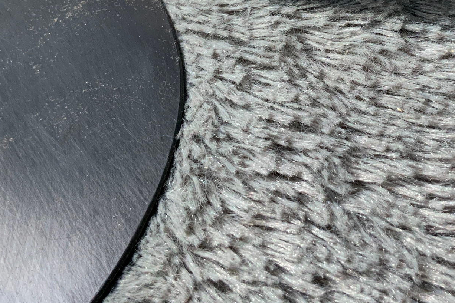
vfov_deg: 21.0
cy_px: 17
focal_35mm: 63
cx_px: 349
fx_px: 796
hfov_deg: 31.3
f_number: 1.8
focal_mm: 3
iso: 160
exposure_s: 1/60
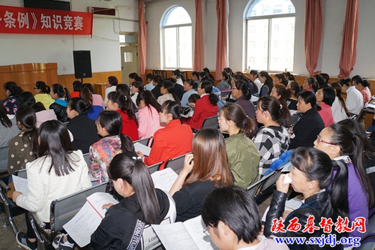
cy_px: 125
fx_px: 281
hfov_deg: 67.4
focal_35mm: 27
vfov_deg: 47.9
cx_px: 188
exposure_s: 1/160
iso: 640
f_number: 4
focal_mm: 18
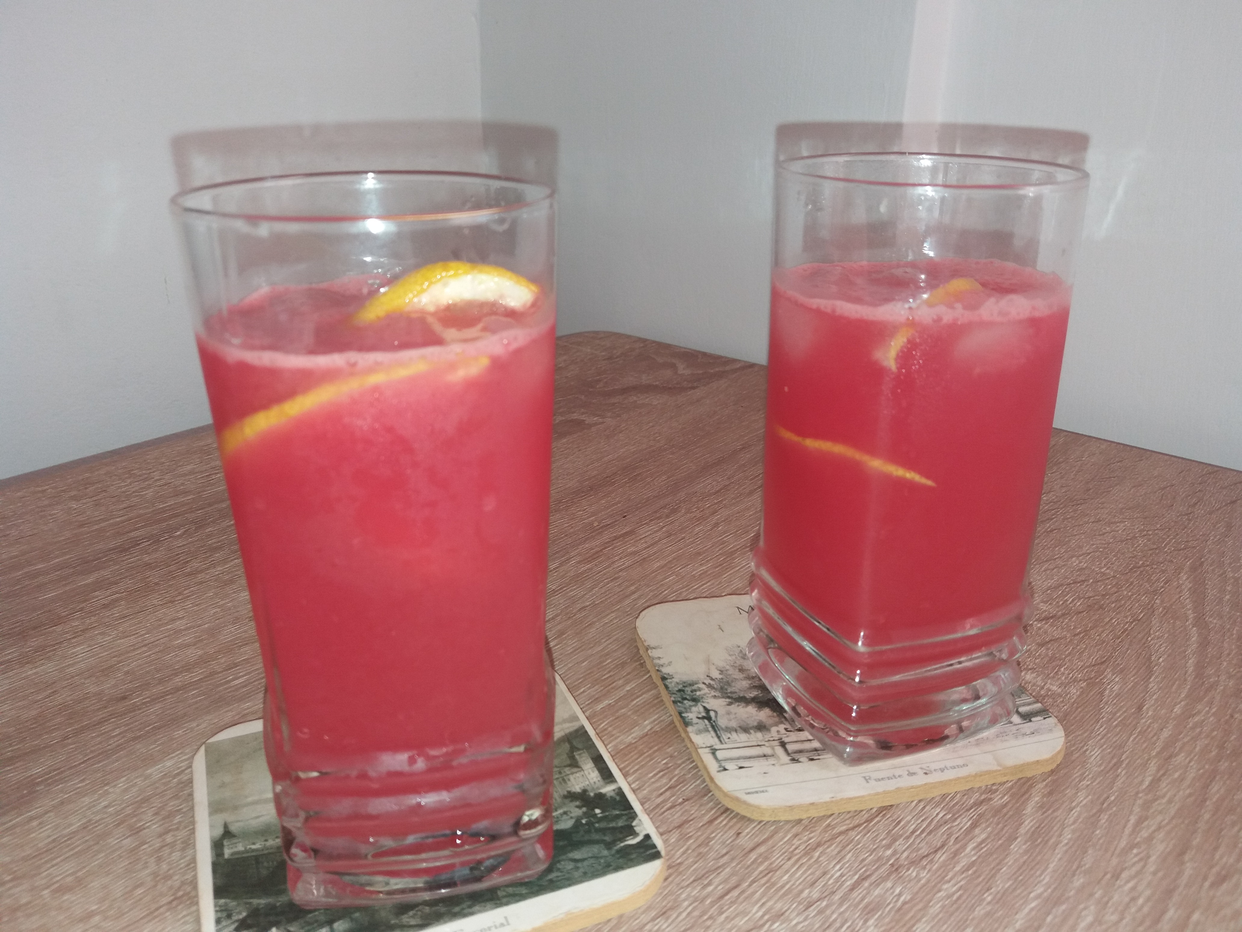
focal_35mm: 28
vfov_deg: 49.7
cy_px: 466
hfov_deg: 63.4
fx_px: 1005
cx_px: 621
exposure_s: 1/98
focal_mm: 3.7
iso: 64
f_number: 1.9
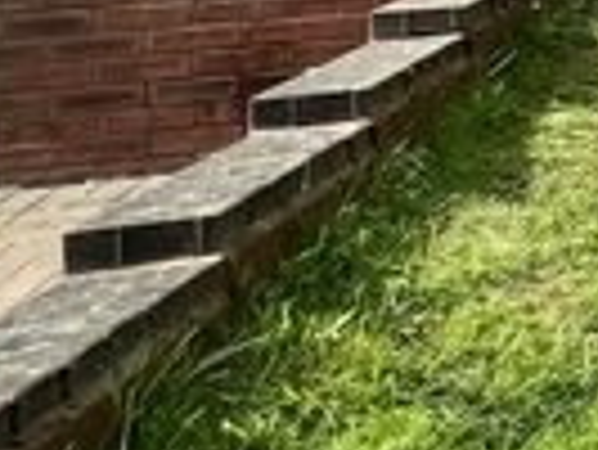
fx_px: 1349
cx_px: 1524
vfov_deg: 16.8
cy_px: -261
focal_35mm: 78
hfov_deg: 14.0
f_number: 1.8
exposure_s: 1/1220
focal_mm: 1.57
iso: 32
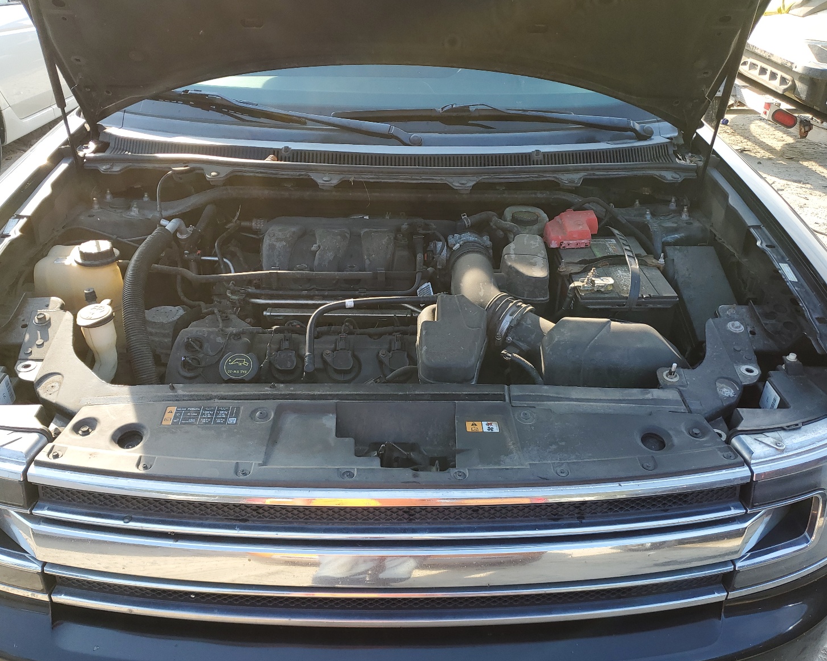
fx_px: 685
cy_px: 324
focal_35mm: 28
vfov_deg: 51.5
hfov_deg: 62.2
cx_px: 410
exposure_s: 1/417
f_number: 1.5
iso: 50
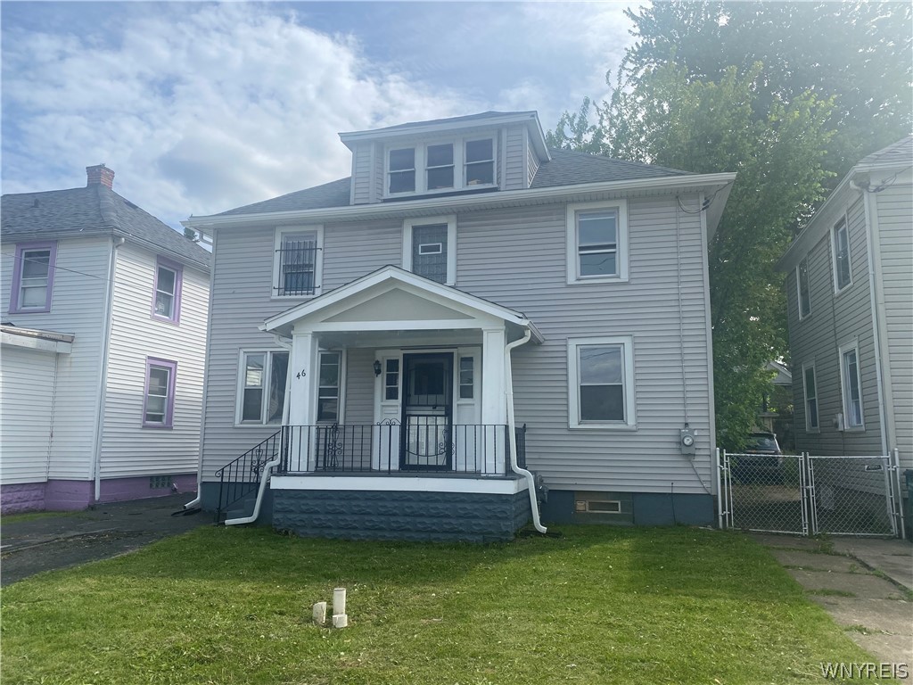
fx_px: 686
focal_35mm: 26
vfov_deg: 53.1
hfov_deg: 67.3
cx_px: 456
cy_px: 342
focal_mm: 4.25
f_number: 1.8
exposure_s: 1/3125
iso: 32
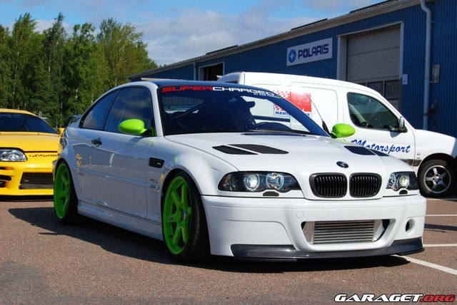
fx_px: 877
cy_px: 152
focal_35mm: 69
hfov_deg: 29.2
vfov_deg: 19.8
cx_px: 228
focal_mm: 46
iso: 500
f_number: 14
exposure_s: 1/800
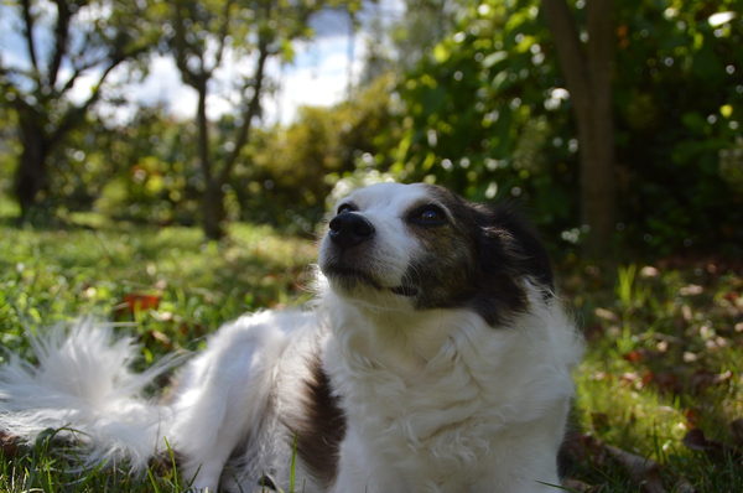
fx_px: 989
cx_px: 372
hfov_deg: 41.2
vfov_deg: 28.0
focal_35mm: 48
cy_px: 246
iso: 400
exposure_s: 1/1250
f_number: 5.6
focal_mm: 32
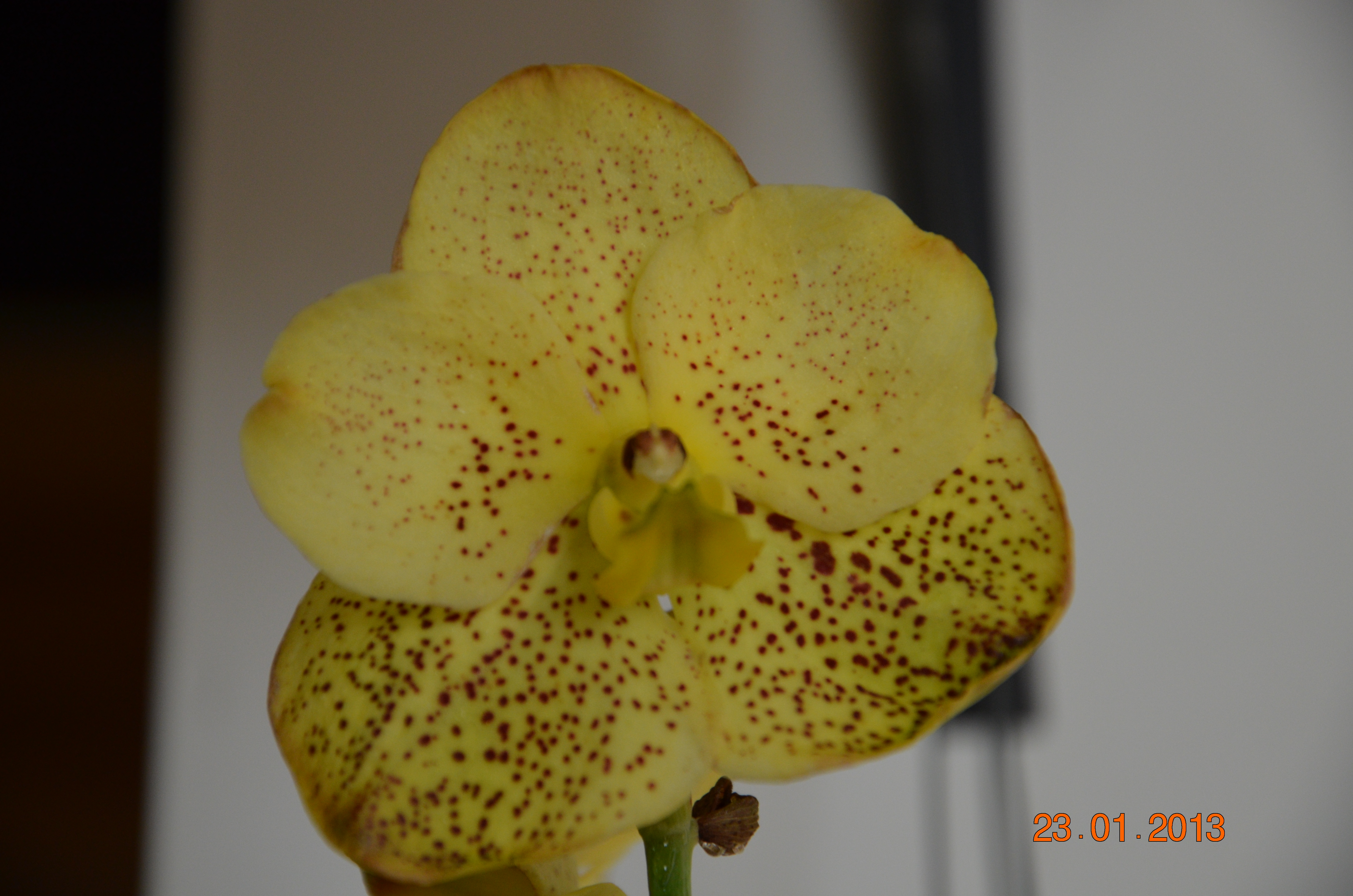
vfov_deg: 9.3
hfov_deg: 14.0
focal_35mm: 147
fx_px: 5513
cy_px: 448
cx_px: 676
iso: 720
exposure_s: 1/125
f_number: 5.6
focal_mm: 98
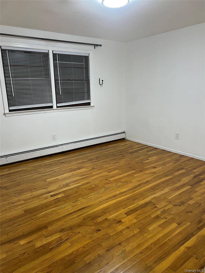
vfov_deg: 67.3
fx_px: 205
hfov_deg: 53.1
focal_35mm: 26
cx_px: 102
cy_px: 136
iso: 160
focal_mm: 5.7
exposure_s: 1/60
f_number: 1.5
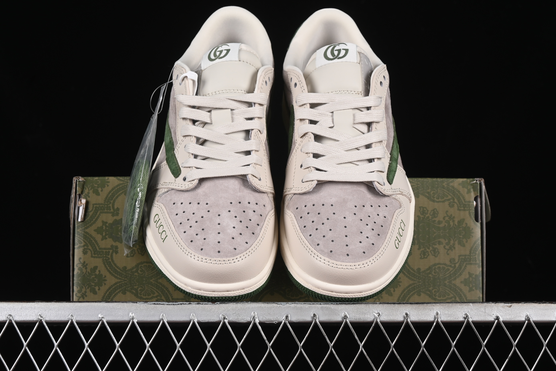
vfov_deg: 18.2
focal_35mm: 75
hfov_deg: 27.0
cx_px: 278
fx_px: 1158
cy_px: 186
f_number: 8
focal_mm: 50
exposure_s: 1/80
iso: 160
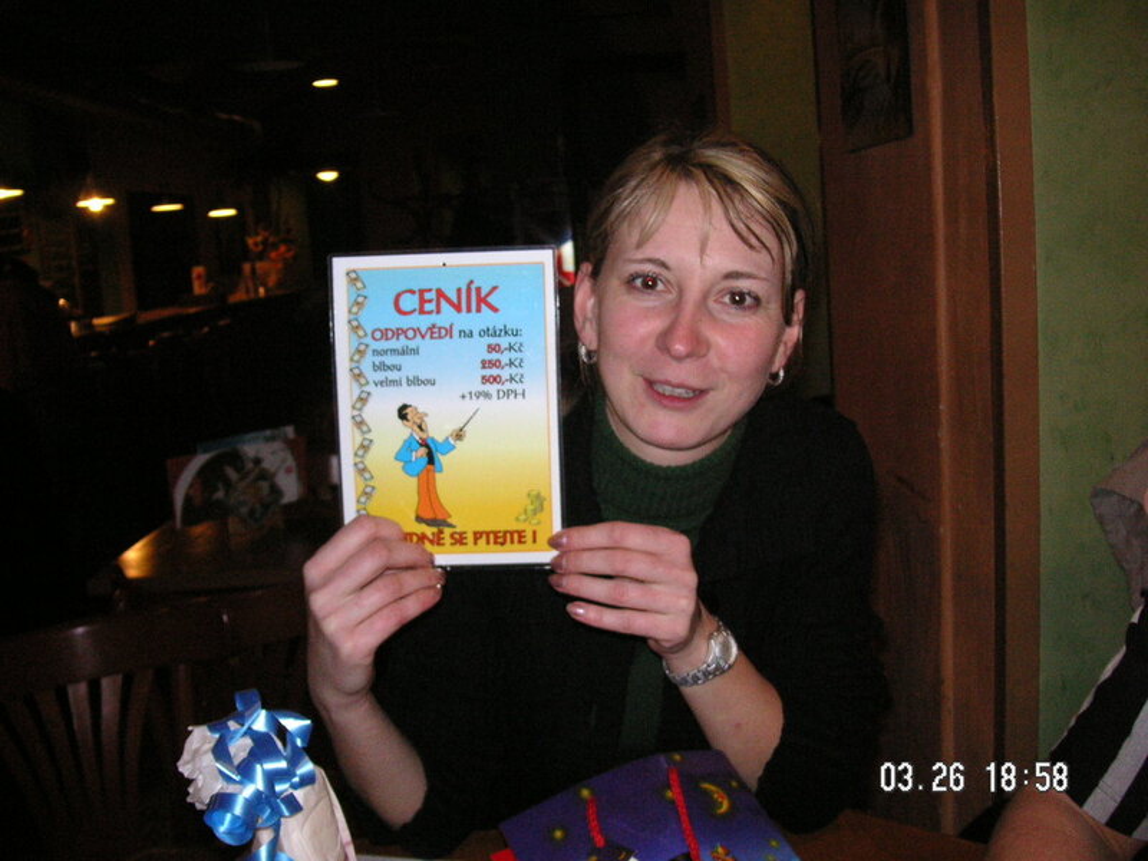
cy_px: 430
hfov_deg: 50.1
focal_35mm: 37
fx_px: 1227
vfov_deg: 38.7
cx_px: 574
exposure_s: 1/45
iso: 160
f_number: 2.8
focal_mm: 6.1
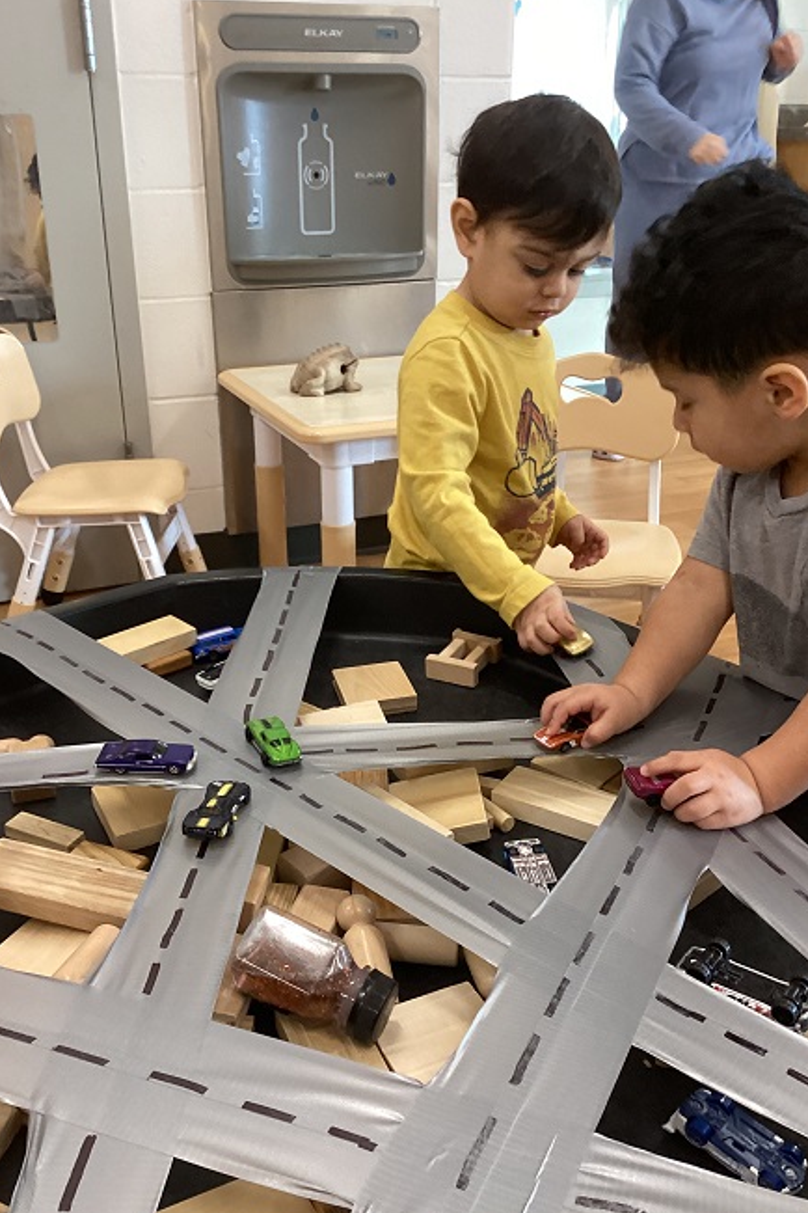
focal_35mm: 33
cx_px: 387
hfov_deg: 40.0
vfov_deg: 57.2
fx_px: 1111
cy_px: 609
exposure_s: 1/60
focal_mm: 3.3
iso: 320
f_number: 2.4
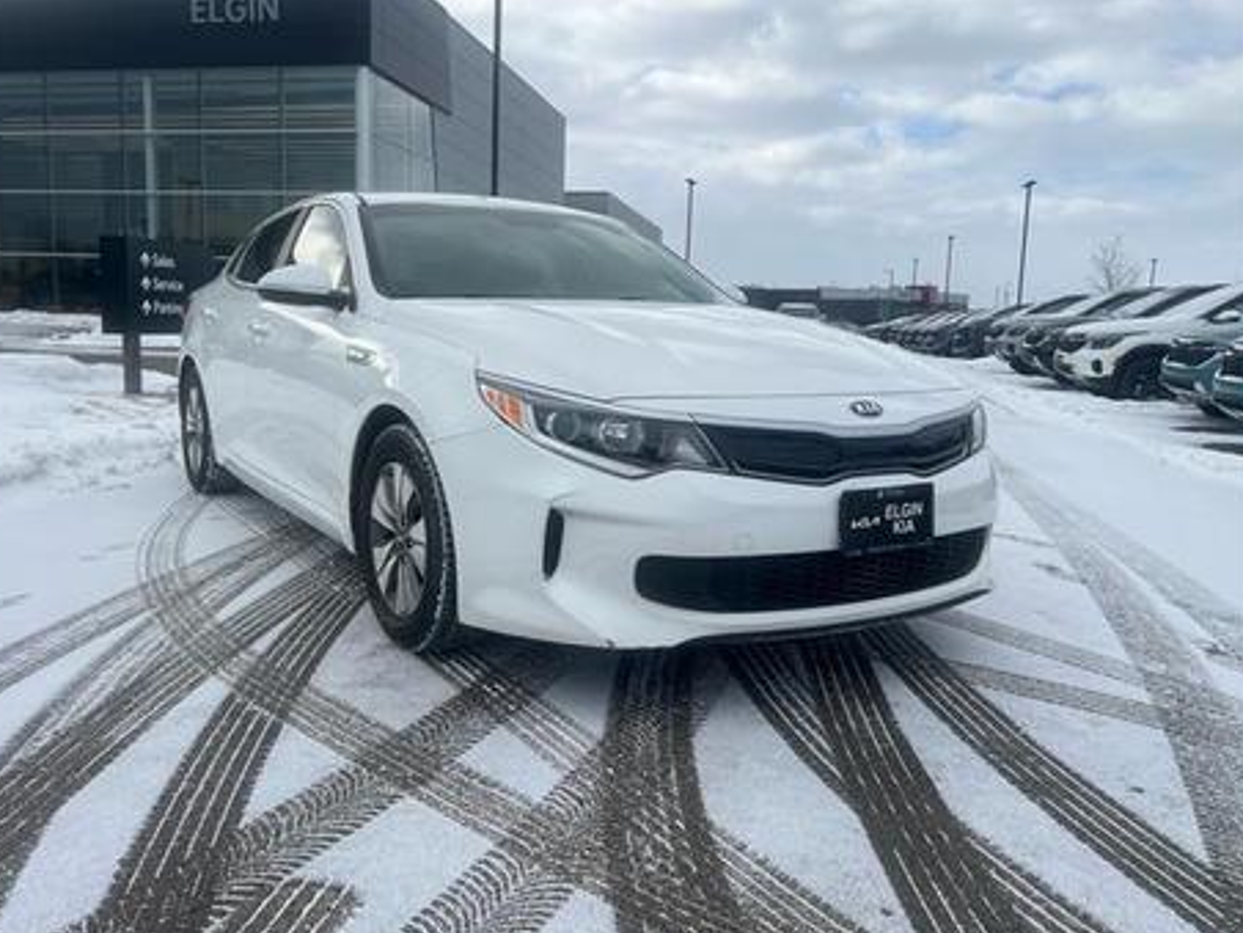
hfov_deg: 61.5
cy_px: 471
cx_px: 564
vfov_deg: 48.2
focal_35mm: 29
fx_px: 1041
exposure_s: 1/6579
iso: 50
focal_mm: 5.7
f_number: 1.5
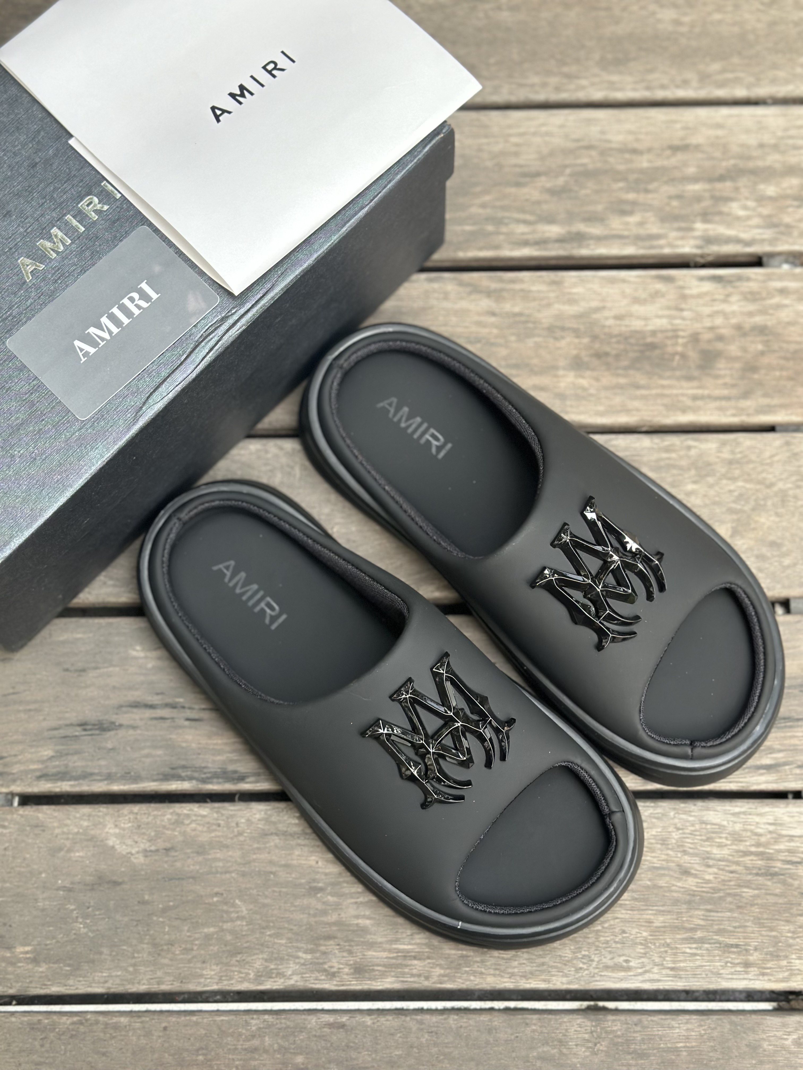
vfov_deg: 39.7
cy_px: 535
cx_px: 402
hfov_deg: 30.3
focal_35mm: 48
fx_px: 1485
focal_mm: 6.86
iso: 125
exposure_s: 1/60
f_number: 1.78
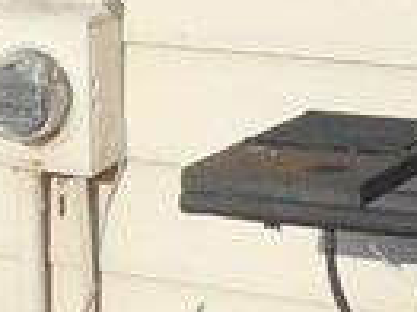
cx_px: -277
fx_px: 2359
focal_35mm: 196
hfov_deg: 9.7
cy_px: -35
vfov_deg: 7.5
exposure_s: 1/500
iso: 80
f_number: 3.7
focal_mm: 4.5
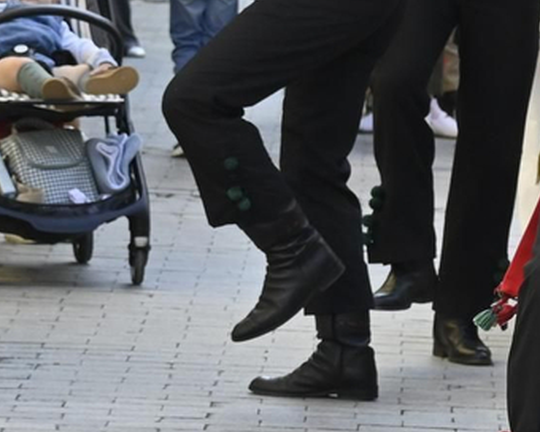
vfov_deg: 4.0
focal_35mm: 391
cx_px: 916
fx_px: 6252
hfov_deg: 4.9
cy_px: 175
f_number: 5.6
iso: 400
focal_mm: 59
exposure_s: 1/400
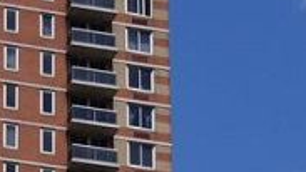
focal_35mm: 285
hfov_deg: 7.5
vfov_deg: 4.2
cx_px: -25
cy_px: 284
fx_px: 2310
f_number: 13
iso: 100
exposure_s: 1/160
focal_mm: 35
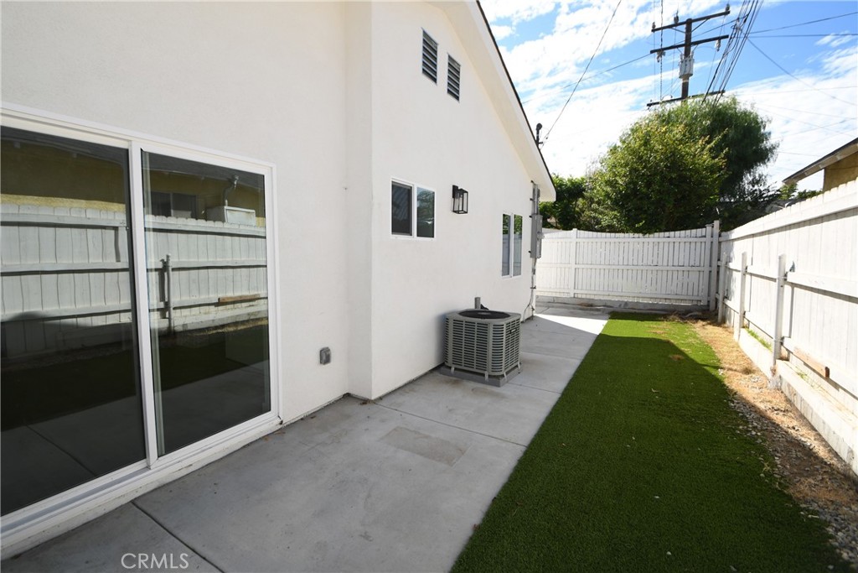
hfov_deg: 100.4
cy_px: 286
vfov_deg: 77.3
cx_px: 429
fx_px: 358
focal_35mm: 15
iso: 100
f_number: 7.1
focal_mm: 10
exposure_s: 1/200
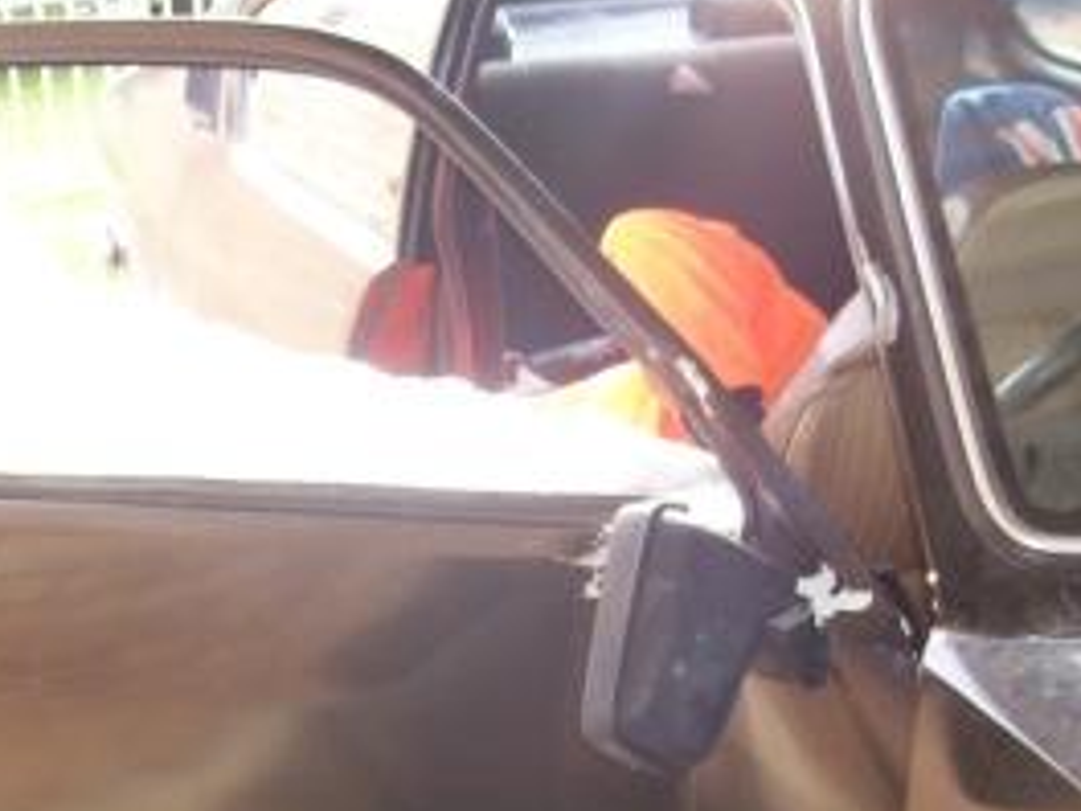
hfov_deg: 31.7
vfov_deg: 23.6
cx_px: 500
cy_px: 668
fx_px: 1905
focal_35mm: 61
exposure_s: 1/64
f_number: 2.7
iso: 80
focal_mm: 6
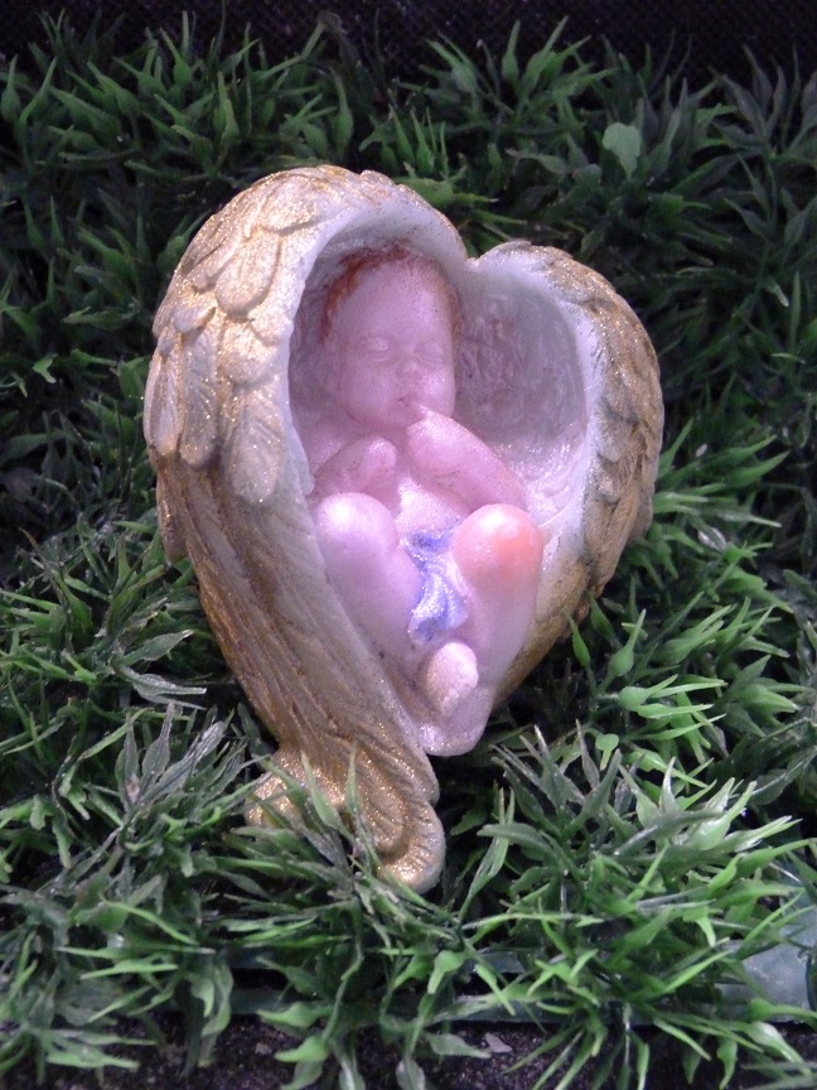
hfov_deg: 21.3
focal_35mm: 69
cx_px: 408
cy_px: 545
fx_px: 2171
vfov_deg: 28.2
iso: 800
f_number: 3.3
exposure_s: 1/10
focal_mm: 12.4
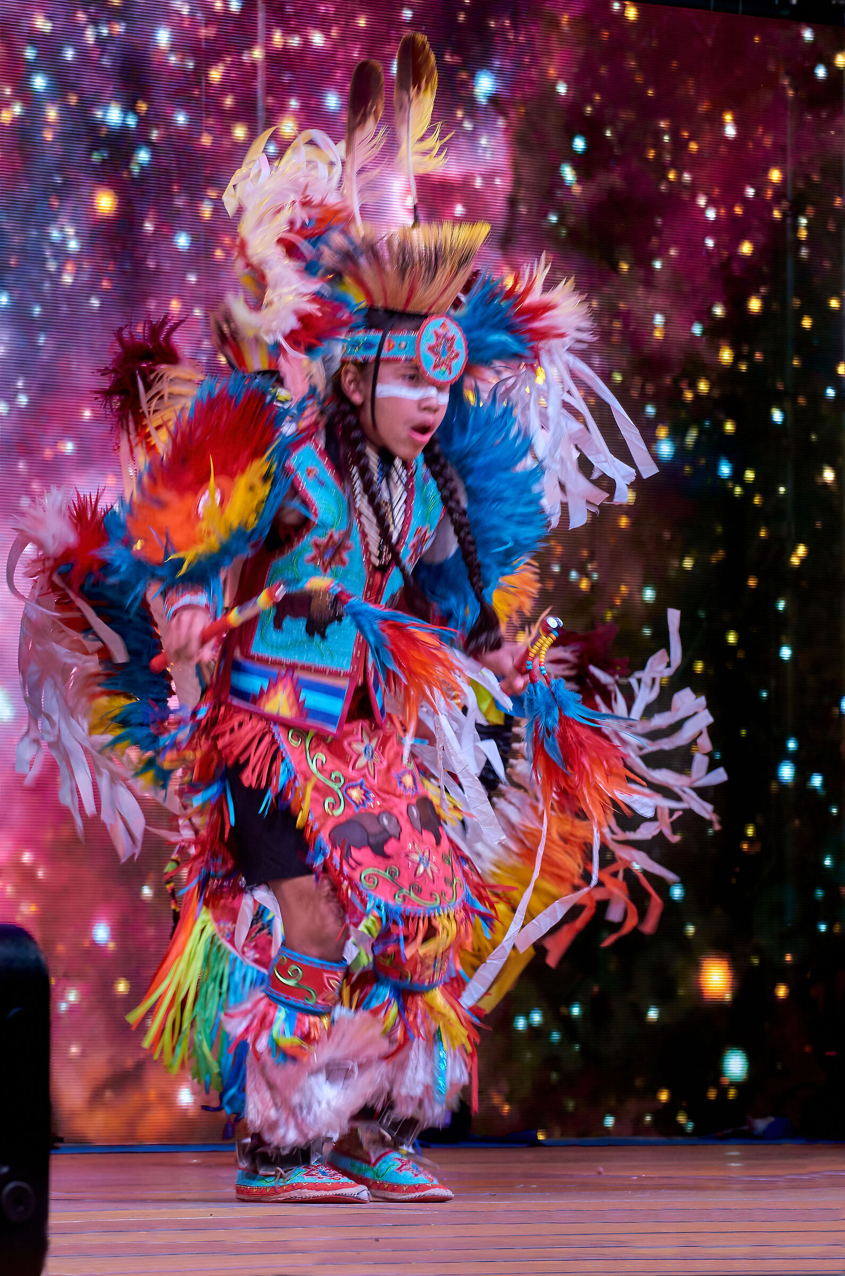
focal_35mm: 180
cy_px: 638
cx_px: 422
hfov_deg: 7.6
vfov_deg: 11.4
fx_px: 6365
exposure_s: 1/125
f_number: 8
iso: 2000
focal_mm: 120
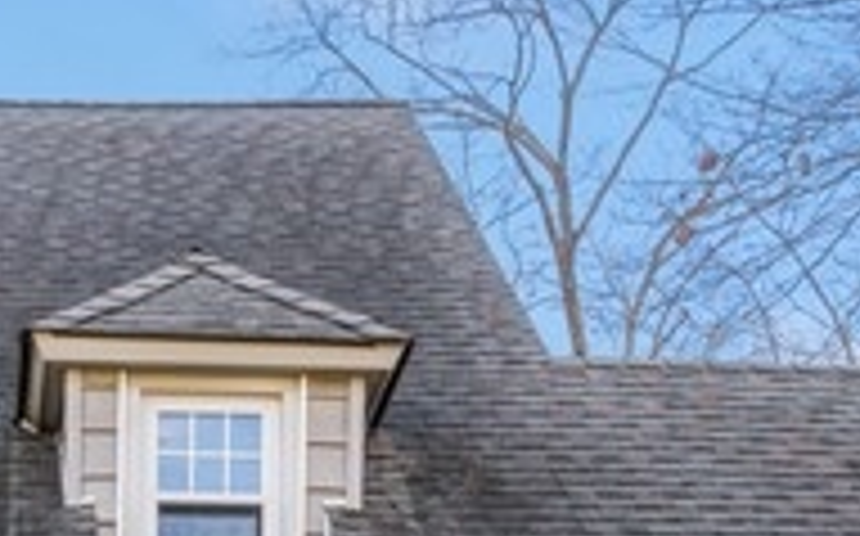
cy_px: 910
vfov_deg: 15.1
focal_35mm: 77
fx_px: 1803
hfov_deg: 25.3
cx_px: -32
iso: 100
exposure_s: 1/20
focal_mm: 16
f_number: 11
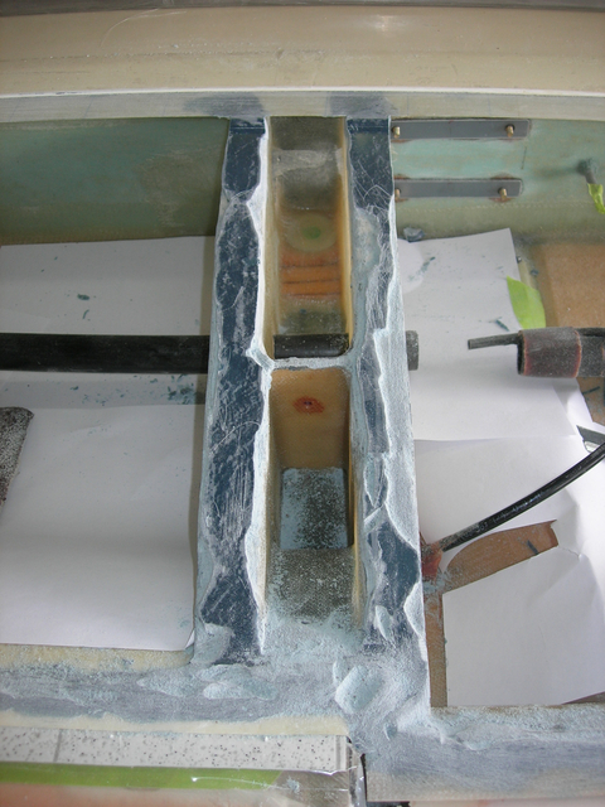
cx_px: 302
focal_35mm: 38
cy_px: 404
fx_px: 886
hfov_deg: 37.7
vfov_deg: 49.0
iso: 64
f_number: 2.8
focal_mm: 7.8
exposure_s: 1/30
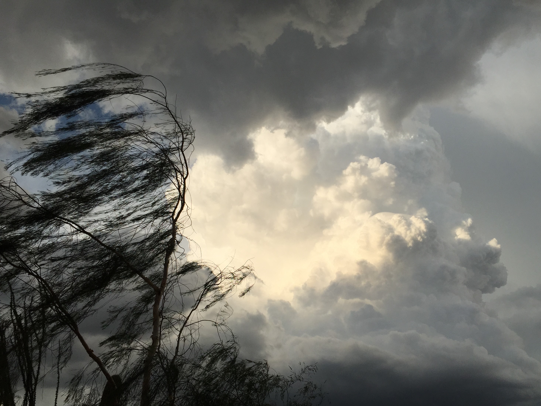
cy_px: 203
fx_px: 453
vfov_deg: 48.2
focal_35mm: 29
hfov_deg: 61.7
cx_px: 270
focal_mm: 4.15
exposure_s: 1/3049
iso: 32
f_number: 2.2
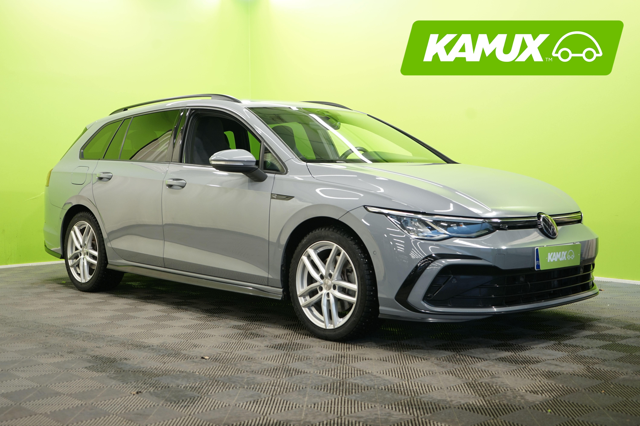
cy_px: 213
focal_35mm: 46
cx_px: 320
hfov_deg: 42.7
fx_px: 818
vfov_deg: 29.2
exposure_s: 1/13
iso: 320
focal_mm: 46
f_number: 5
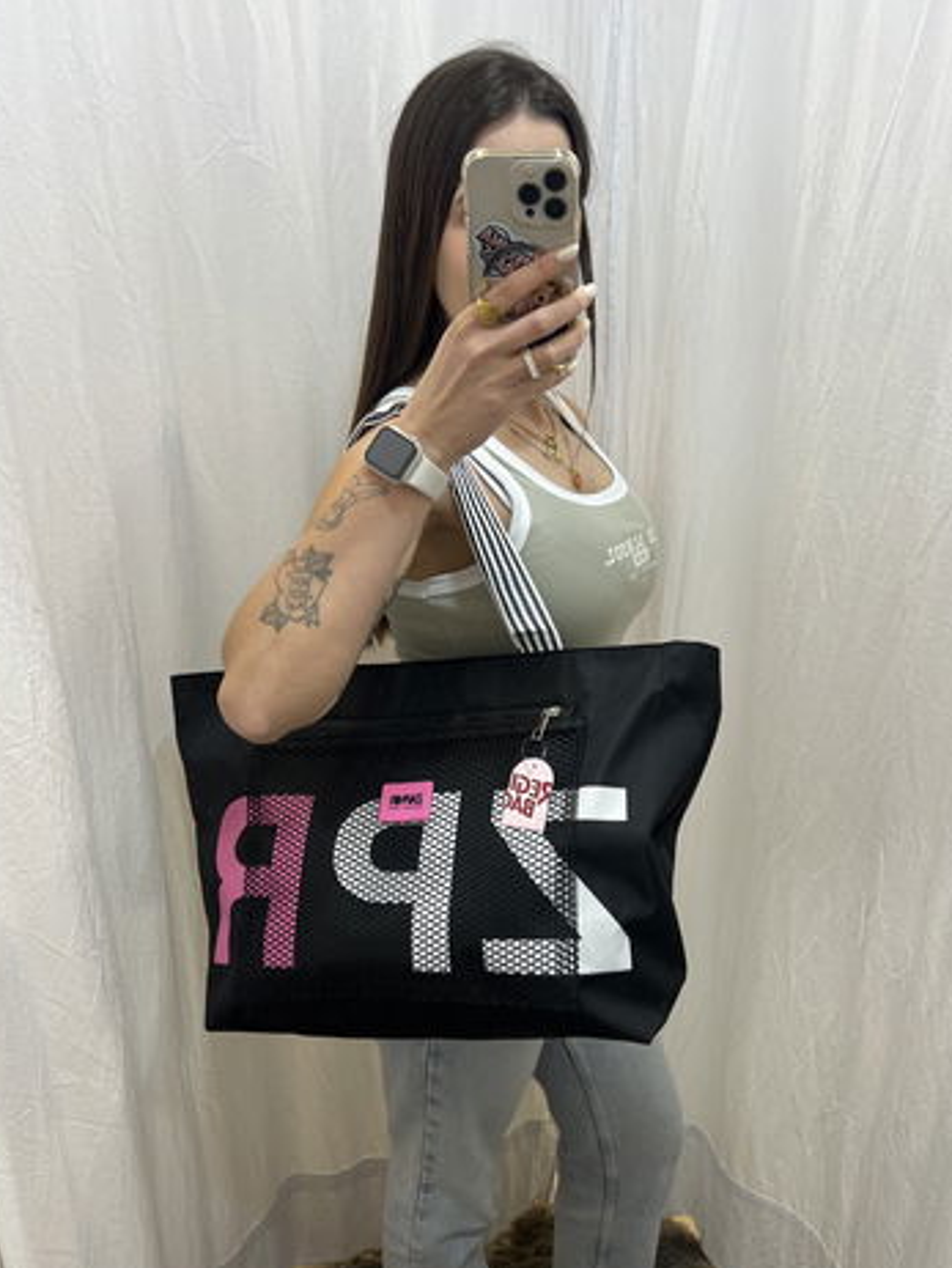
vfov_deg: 59.7
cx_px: 510
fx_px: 1099
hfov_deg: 46.8
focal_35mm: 30
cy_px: 723
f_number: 1.5
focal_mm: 5.7
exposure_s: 1/100
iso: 125
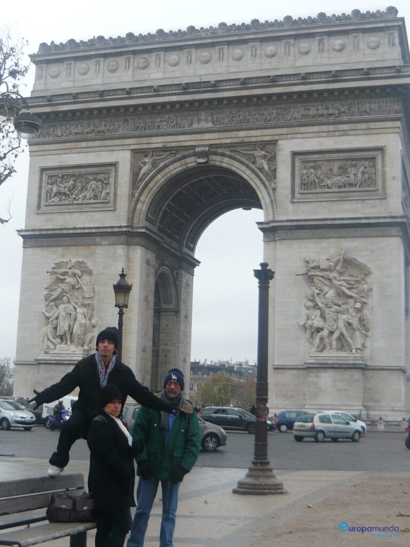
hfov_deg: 27.5
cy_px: 274
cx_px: 205
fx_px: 837
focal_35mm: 53
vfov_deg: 36.2
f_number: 2.8
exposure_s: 1/160
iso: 100
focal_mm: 5.5
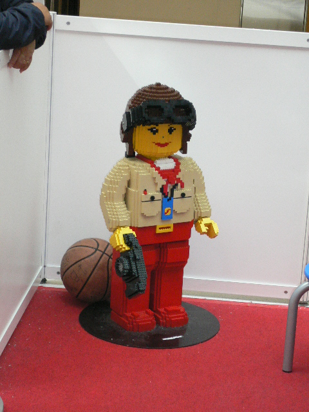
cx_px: 154
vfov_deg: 18.7
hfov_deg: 14.1
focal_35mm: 105
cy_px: 206
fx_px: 1250
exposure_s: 1/60
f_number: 5
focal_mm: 17.4
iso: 300
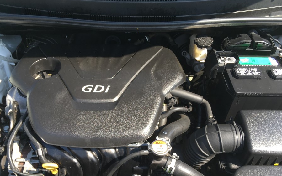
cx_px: 131
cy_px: 99
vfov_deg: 36.2
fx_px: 269
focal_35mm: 35
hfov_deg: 55.3
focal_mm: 4.15
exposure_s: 1/237
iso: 25
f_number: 2.2
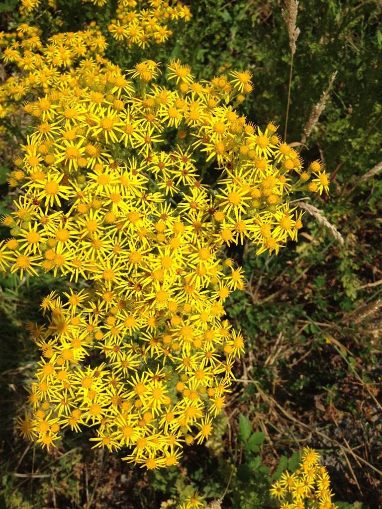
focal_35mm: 33
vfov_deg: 55.4
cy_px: 254
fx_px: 486
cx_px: 191
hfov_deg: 42.9
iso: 50
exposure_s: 1/2584
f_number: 2.4
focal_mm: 4.12
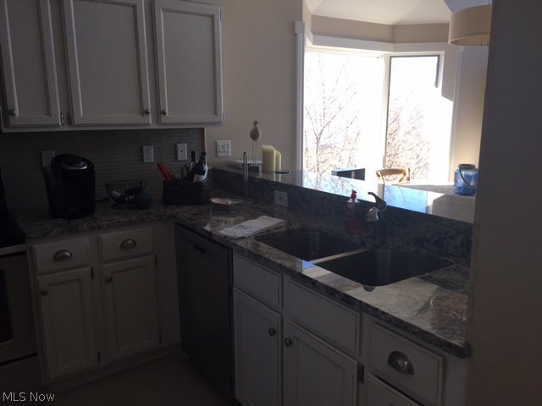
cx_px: 271
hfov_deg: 61.7
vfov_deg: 48.2
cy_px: 203
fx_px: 454
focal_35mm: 29
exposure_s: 1/120
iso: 40
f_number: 2.2
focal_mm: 4.15
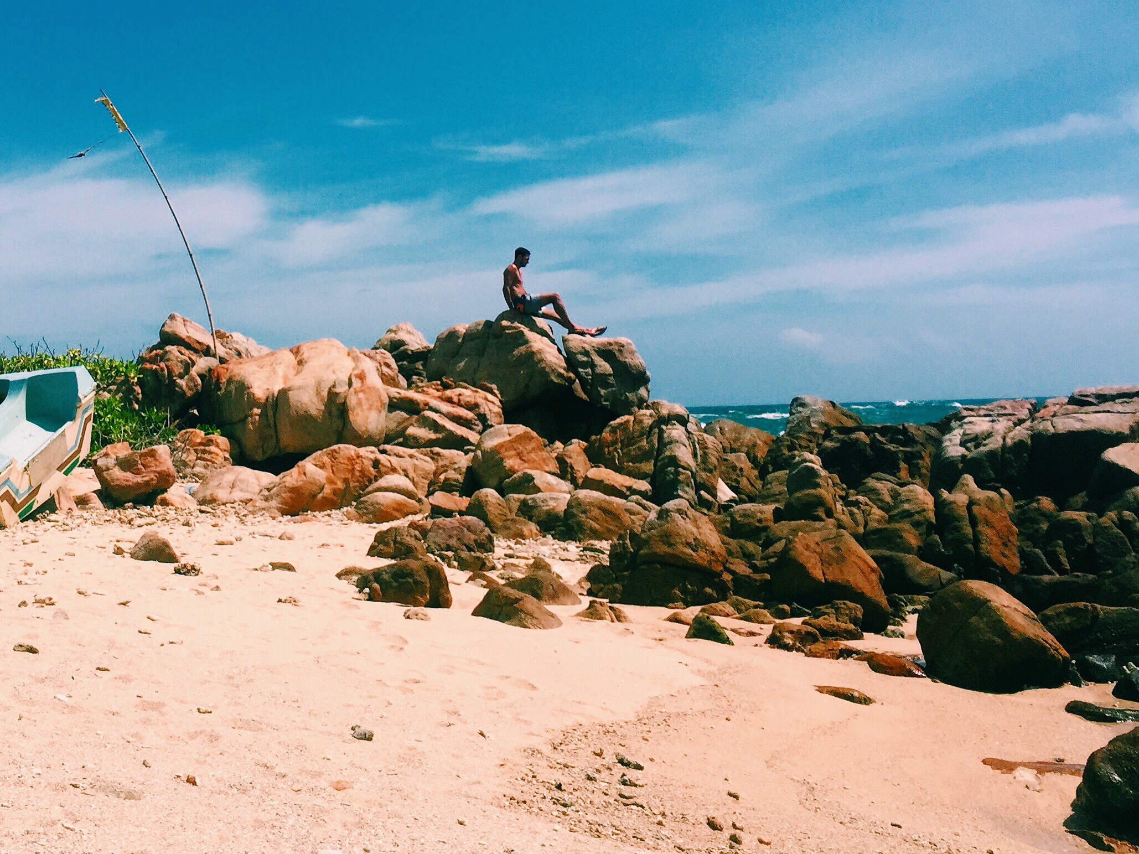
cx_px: 319
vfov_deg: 30.9
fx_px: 1513
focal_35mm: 46
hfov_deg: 40.4
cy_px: 200
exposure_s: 1/4405
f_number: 2.2
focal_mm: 4.15
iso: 32
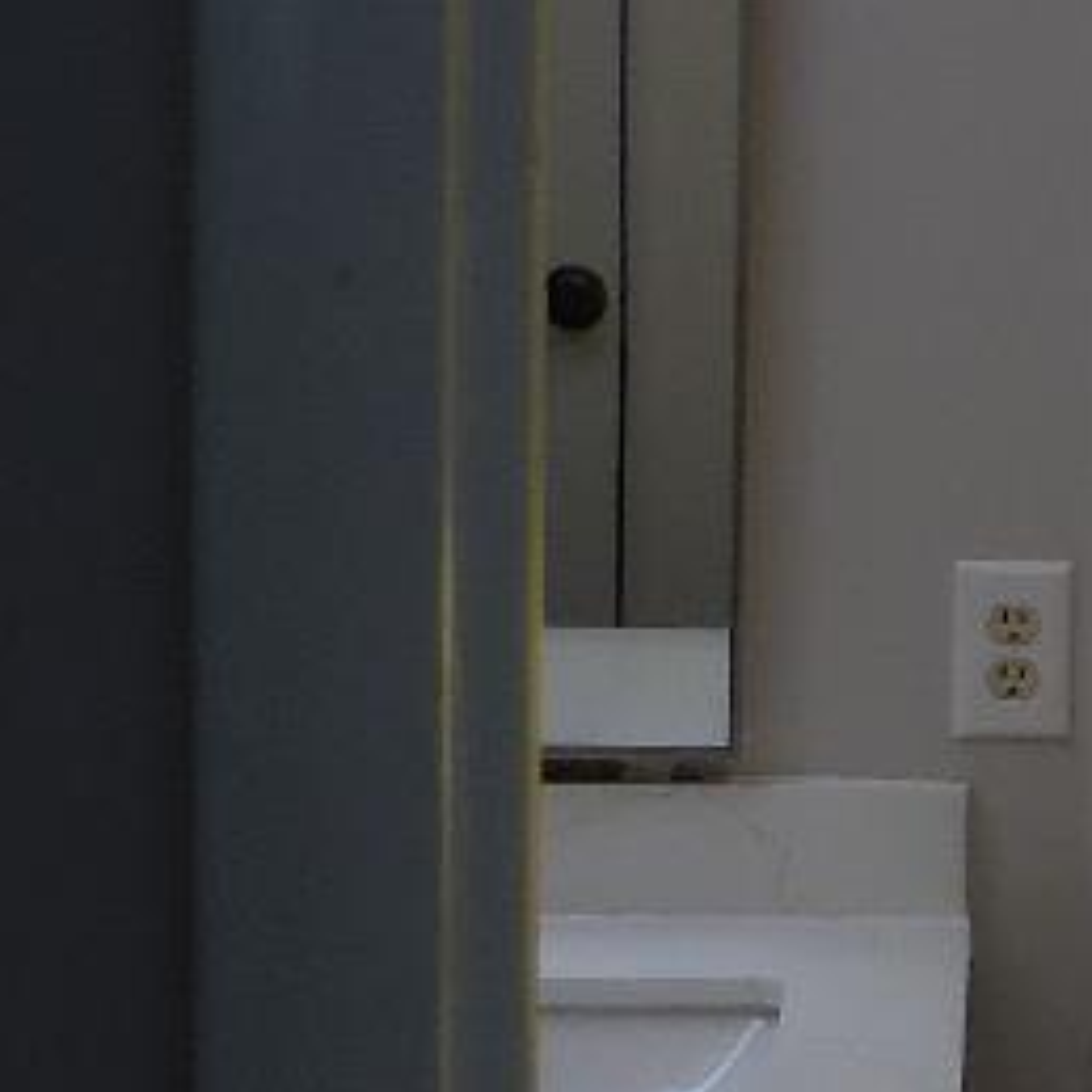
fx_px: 4568
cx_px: 2334
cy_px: 654
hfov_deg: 11.9
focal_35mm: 128
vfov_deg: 13.6
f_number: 3.3
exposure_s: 1/60
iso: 125
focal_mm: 4.5
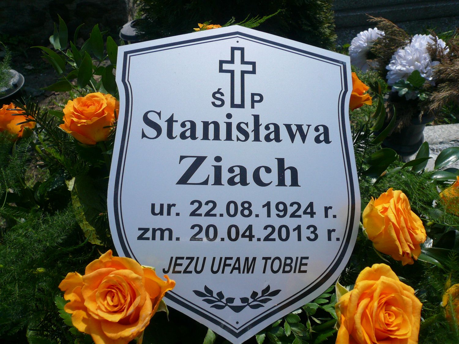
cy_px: 172
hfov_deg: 63.4
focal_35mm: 28
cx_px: 230
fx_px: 371
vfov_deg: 49.7
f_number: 8
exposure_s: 1/320
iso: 100
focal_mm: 4.6
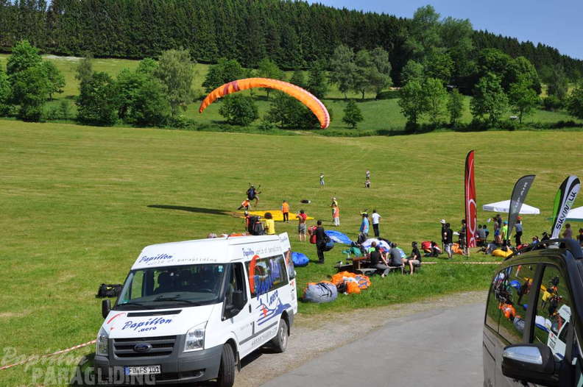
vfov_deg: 31.8
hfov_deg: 46.4
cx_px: 292
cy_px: 194
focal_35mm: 42
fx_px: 679
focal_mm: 28
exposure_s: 1/400
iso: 200
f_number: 10
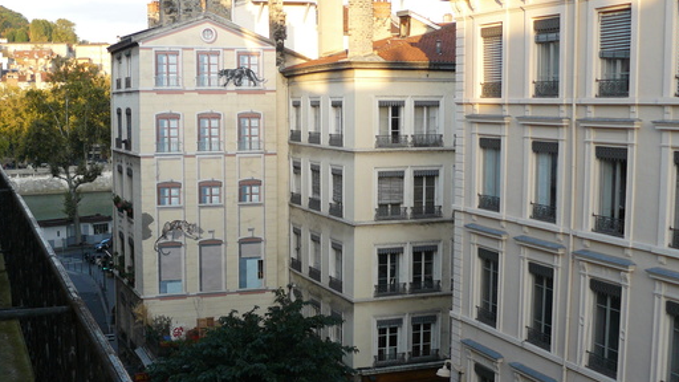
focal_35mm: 49
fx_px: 882
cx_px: 269
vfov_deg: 24.4
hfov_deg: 41.9
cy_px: 218
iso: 100
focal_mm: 6
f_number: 2.8
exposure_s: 1/160
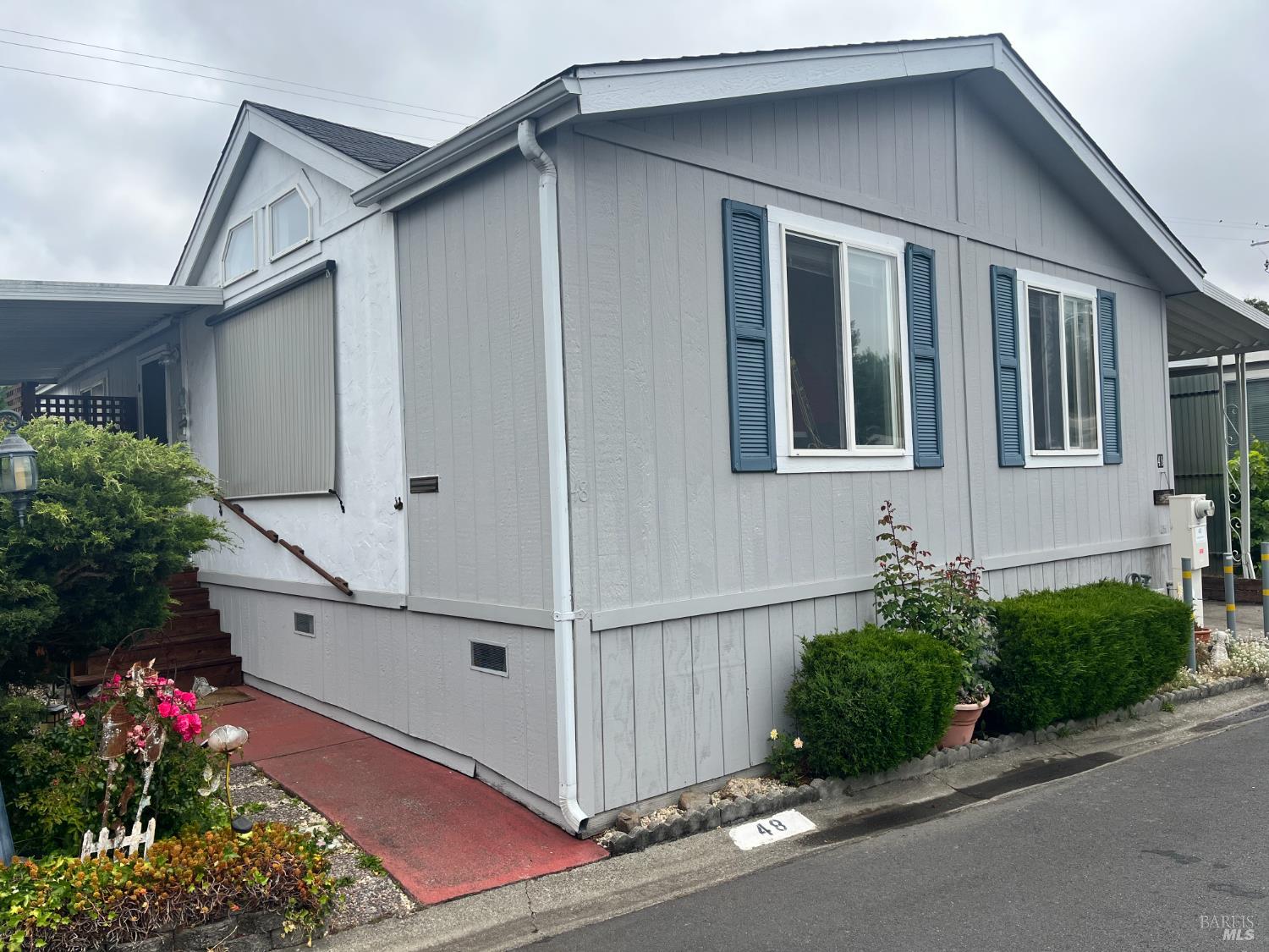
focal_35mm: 26
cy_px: 476
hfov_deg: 67.3
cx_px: 634
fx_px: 953
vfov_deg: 53.1
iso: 50
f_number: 1.6
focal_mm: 5.1
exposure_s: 1/2222
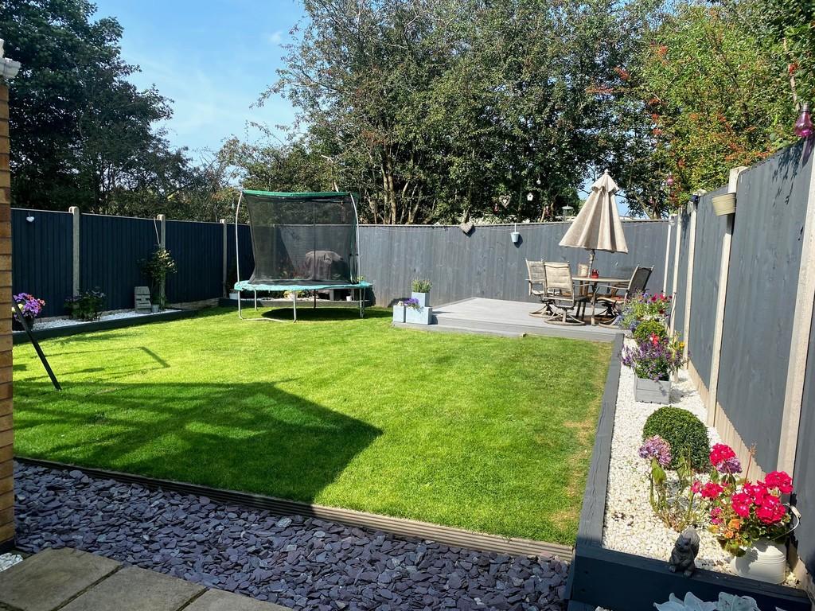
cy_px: 306
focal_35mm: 26
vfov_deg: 53.1
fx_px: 612
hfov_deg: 67.3
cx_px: 408
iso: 32
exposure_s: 1/1362
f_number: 1.8
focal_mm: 4.25
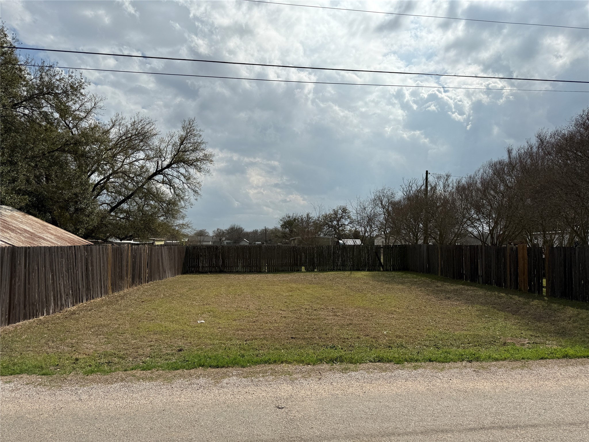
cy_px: 221
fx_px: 408
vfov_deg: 56.8
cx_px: 294
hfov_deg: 71.6
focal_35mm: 24
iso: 80
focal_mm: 6.76
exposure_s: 1/14286
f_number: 1.78
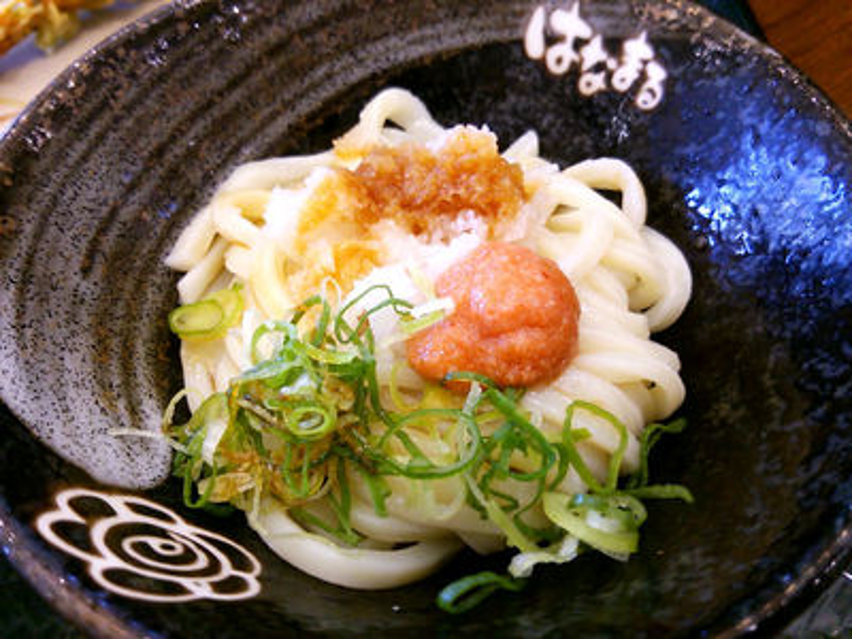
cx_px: 426
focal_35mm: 30
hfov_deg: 60.0
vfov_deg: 46.8
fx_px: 738
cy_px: 320
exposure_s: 1/44
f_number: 1.94
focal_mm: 4.06
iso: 100
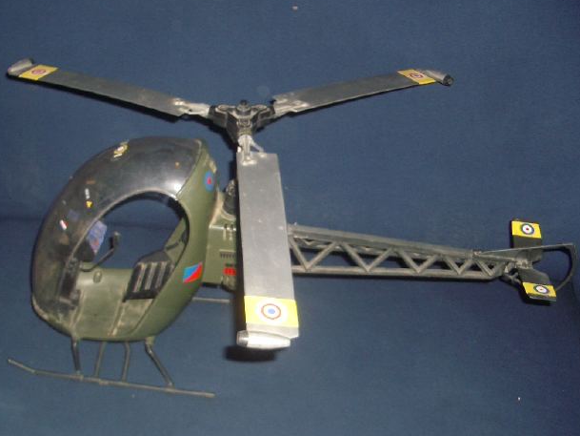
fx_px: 771
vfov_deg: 31.5
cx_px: 221
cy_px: 226
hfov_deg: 41.0
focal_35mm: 46
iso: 100
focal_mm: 5.8
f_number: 2.6
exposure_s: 1/60
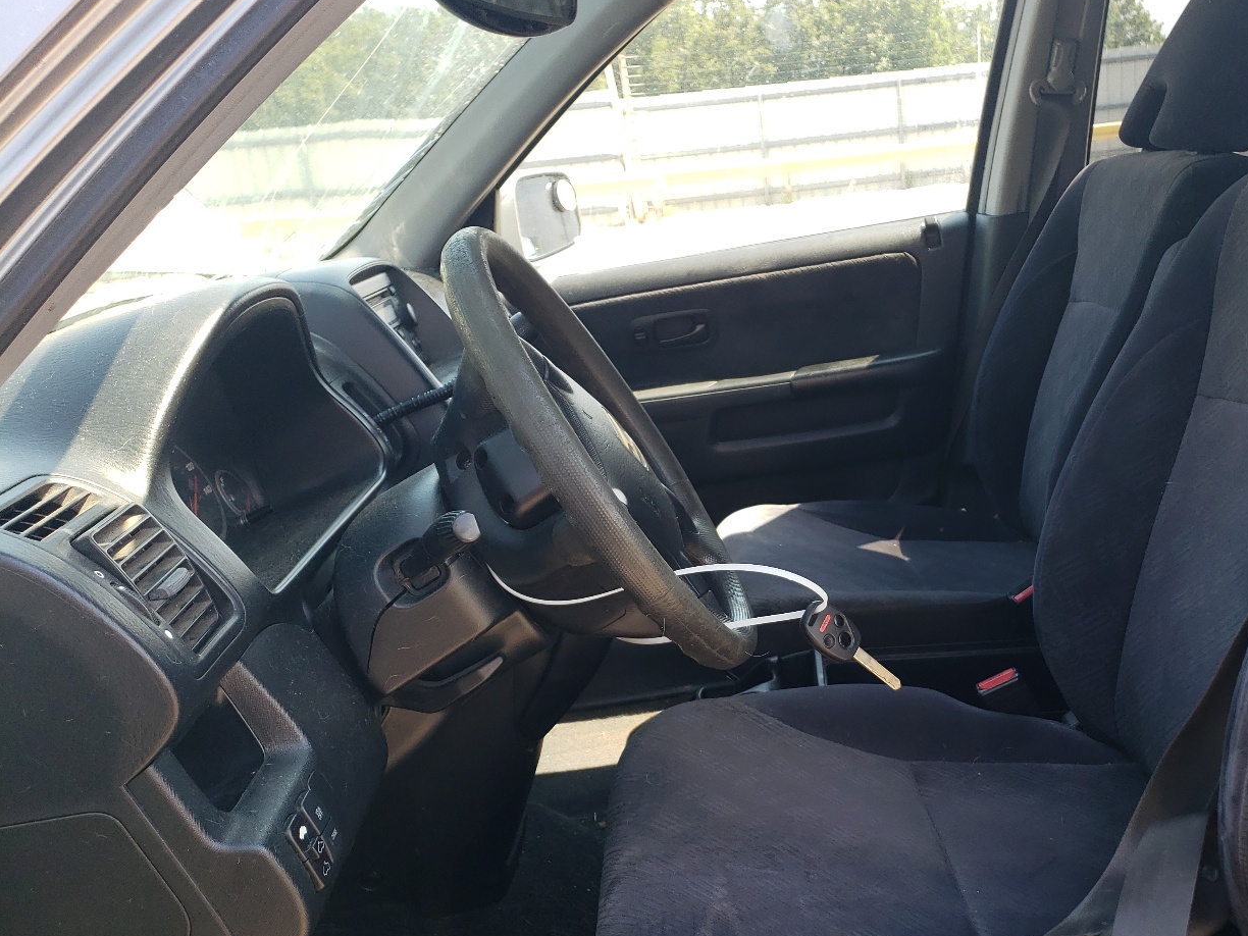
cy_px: 552
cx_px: 814
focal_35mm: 34
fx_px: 1226
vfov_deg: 41.6
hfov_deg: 53.1
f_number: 1.5
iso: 50
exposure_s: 1/303
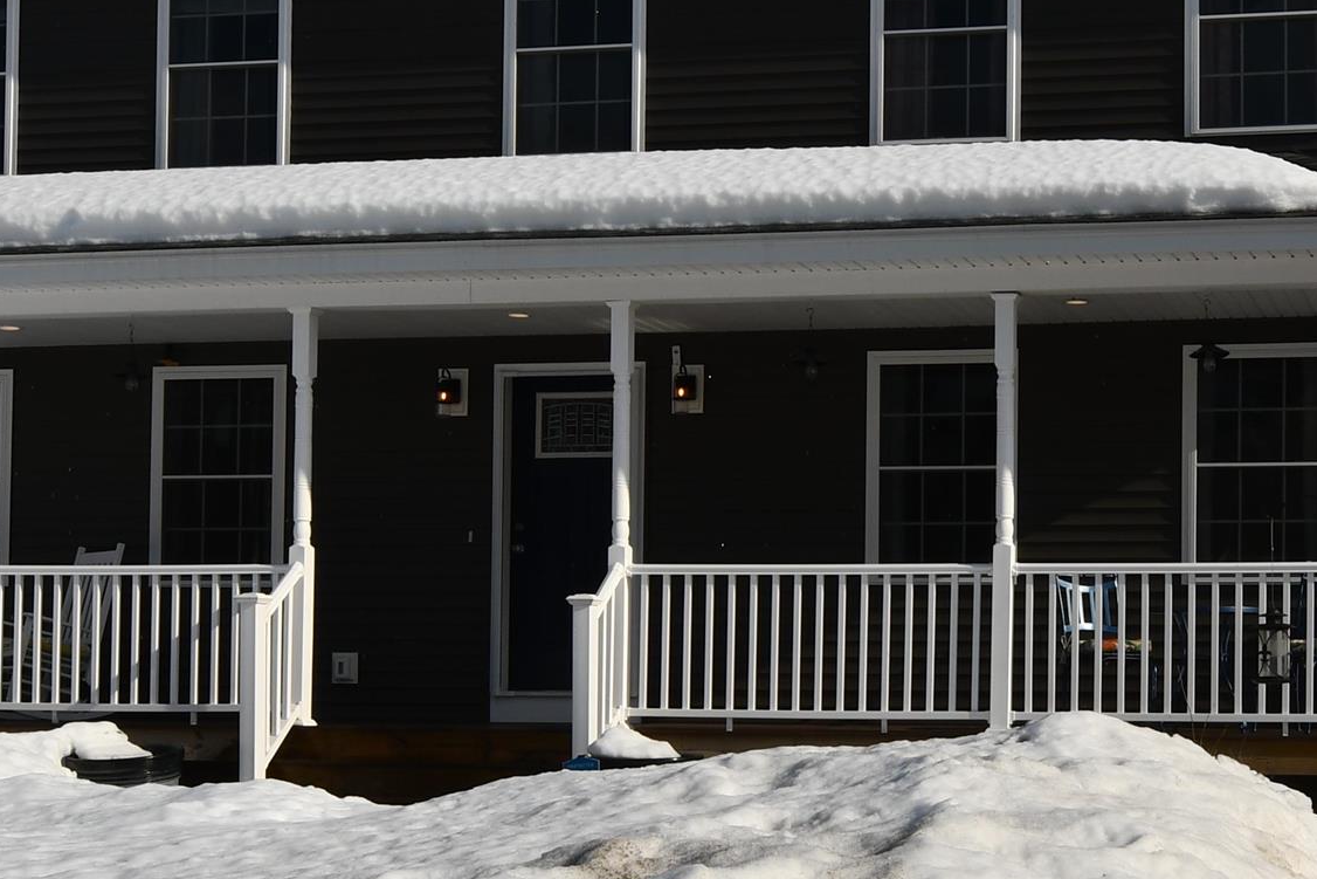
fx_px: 2195
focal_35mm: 60
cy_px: 626
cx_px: 1098
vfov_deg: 22.5
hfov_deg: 32.3
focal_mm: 15
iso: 100
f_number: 14
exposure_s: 1/250
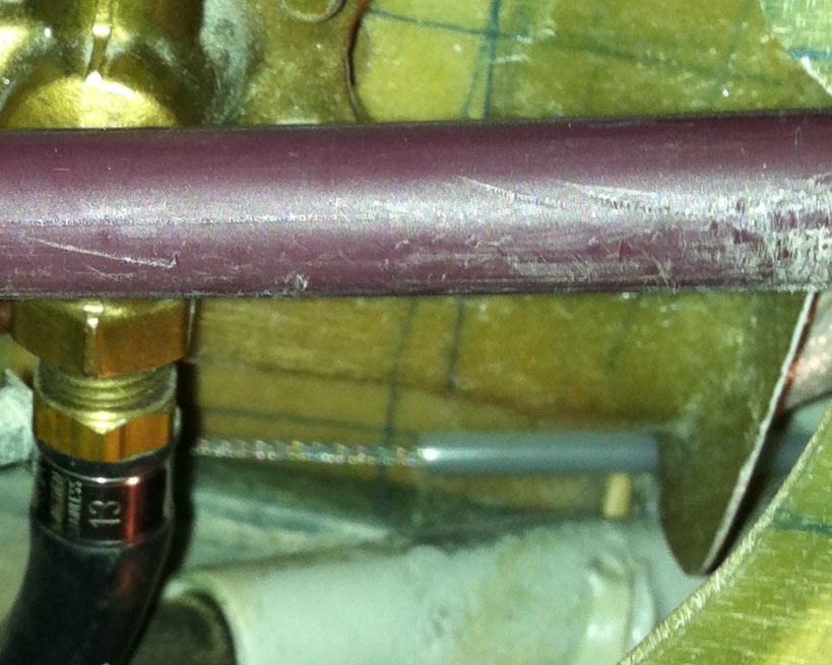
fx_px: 2659
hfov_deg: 17.5
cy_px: 379
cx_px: 49
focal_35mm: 108
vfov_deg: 14.3
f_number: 2.8
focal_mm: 3.85
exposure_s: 1/26
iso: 80
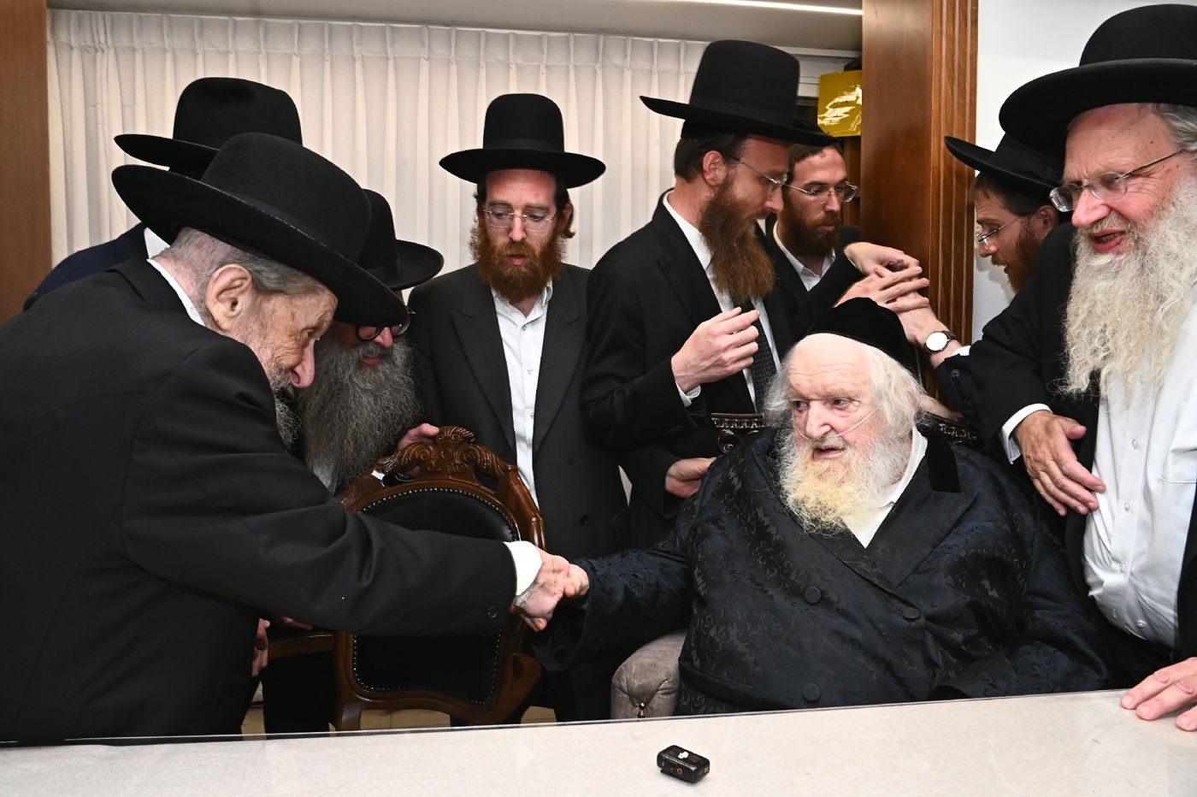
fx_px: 964
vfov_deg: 44.9
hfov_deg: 63.7
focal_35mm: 29
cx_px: 598
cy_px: 398
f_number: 13
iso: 1600
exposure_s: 1/125
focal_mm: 29
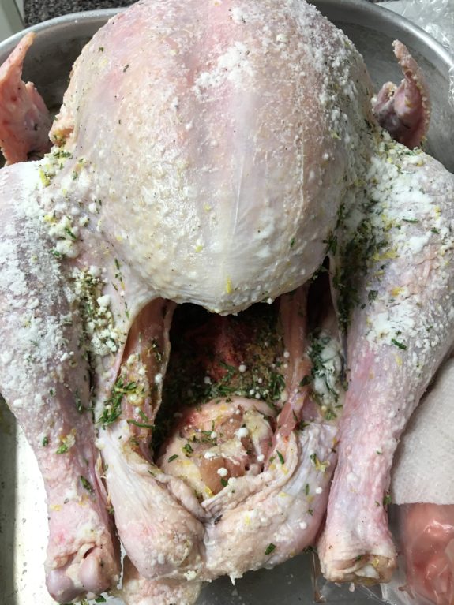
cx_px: 227
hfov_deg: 48.2
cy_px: 302
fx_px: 507
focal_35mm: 29
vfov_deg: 61.7
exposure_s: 1/30
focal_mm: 4.15
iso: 40
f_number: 2.2
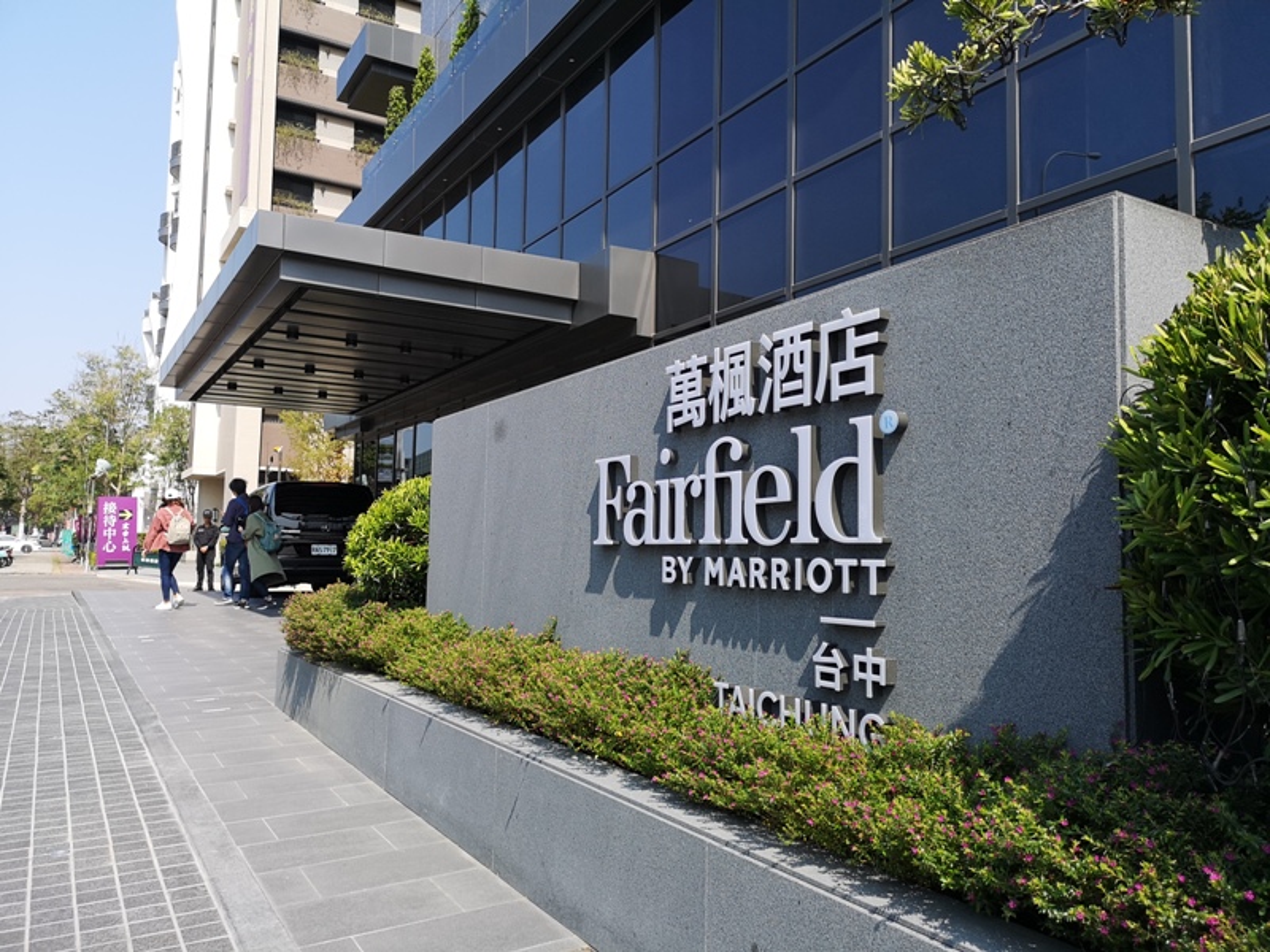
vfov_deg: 51.4
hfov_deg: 65.3
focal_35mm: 27
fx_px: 991
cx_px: 635
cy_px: 476
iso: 50
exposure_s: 1/1348
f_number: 1.8
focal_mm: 3.95
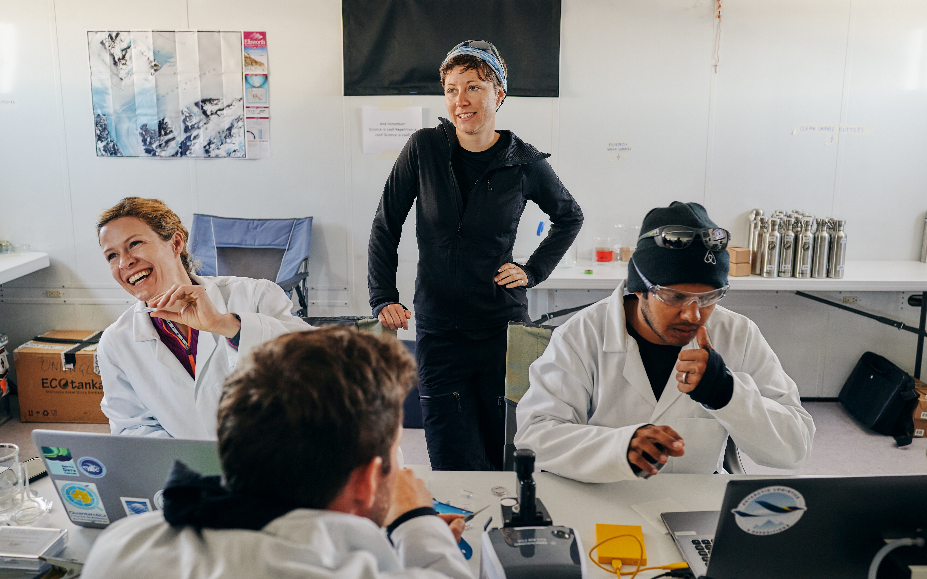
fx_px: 909
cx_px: 463
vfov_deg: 35.3
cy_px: 284
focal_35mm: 36
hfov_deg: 54.0
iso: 400
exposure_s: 1/125
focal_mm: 35
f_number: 4
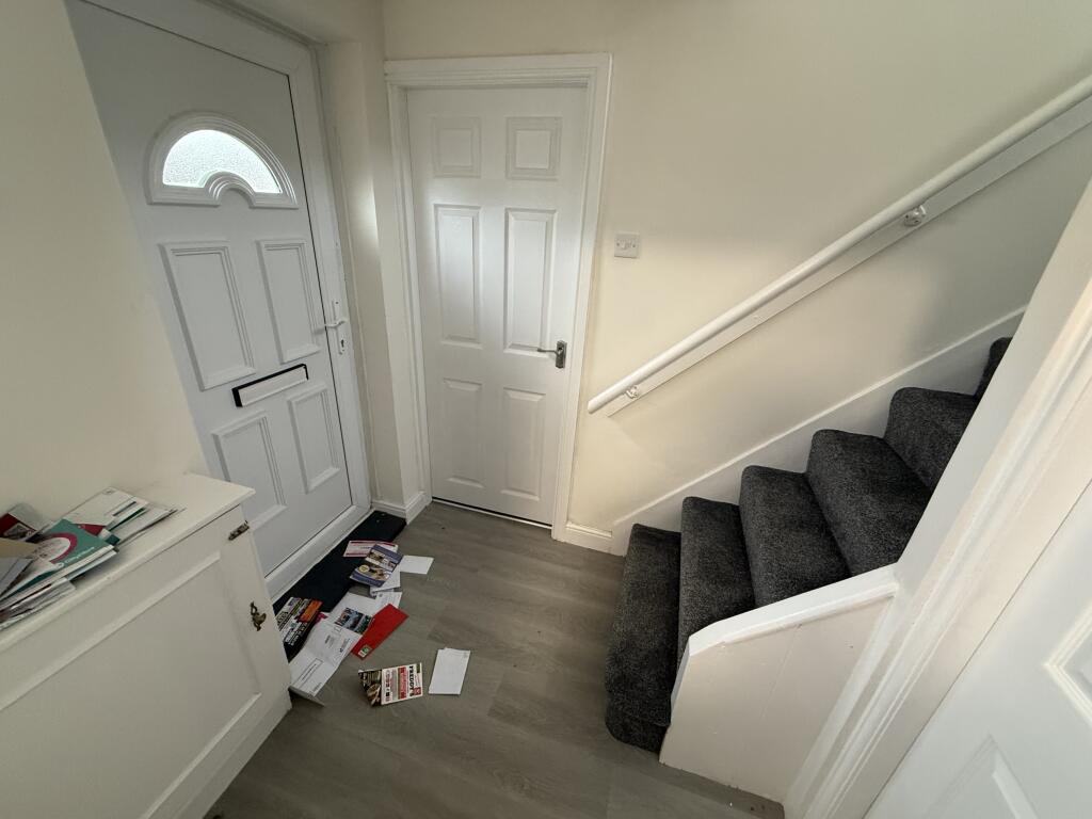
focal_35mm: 14
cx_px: 546
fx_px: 442
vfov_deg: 85.7
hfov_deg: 102.1
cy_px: 410
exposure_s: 1/50
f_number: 2.2
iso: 400
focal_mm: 2.22
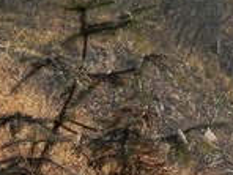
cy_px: -176
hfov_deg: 3.2
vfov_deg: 2.4
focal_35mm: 612
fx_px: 4119
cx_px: 477
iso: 160
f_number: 5.6
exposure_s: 1/312
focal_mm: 23
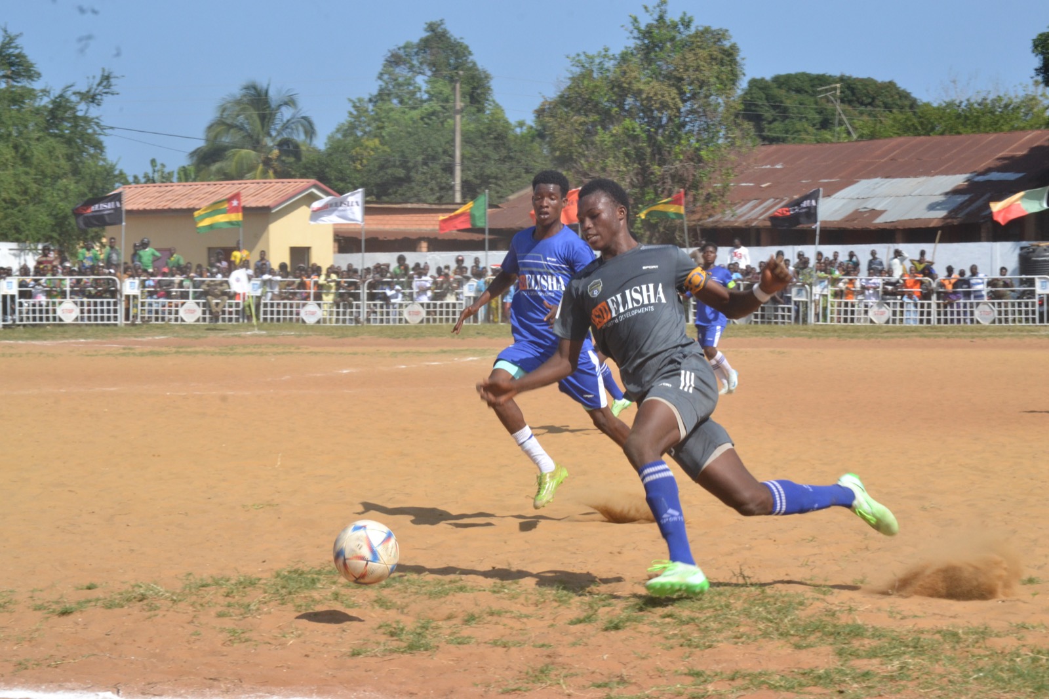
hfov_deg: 18.9
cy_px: 350
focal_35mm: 108
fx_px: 3146
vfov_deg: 12.7
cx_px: 524
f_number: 20
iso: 800
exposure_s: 1/400
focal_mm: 72
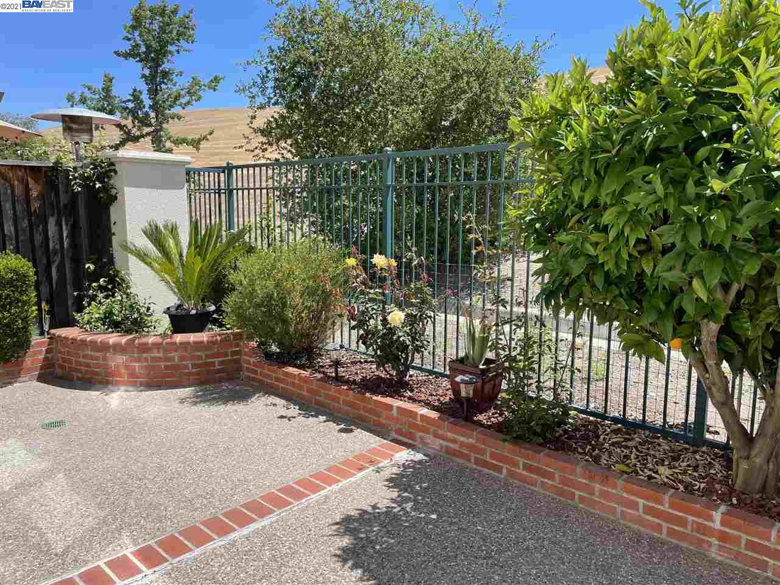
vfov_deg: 53.1
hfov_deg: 67.3
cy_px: 292
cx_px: 390
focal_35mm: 26
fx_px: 586
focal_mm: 4.2
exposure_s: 1/2092
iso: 32
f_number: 1.6
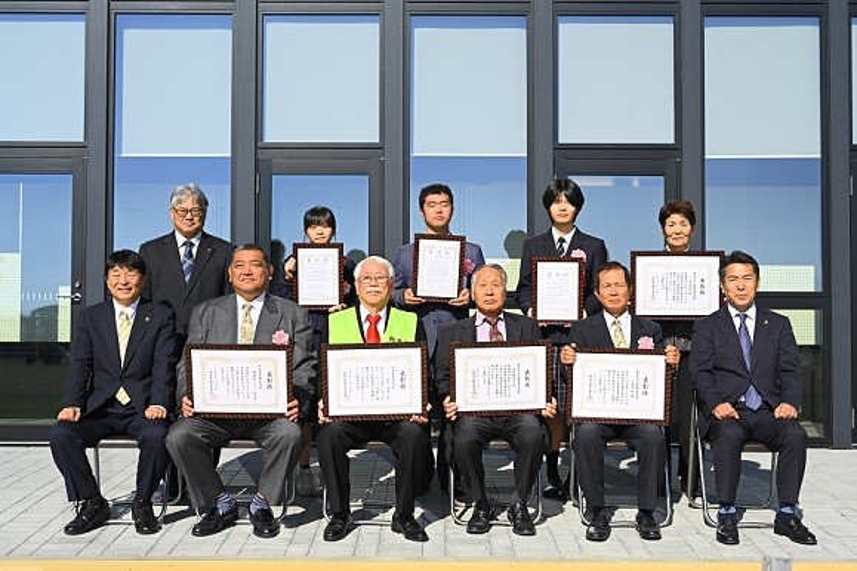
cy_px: 286
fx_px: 1190
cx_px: 428
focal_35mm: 50
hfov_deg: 39.6
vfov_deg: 27.0
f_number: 8
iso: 160
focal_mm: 50
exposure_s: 1/640
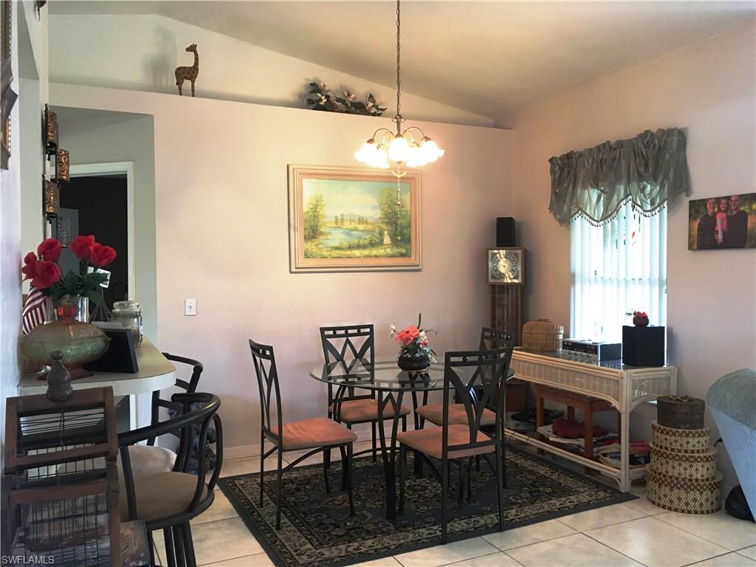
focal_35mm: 29
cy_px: 284
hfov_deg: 61.7
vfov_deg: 48.2
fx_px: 633
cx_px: 378
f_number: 2.2
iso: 125
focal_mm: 4.15
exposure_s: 1/30
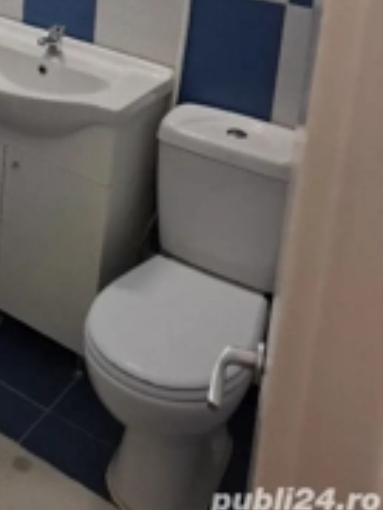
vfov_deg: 33.1
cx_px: -37
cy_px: -42
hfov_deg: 26.4
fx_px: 752
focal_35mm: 51
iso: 200
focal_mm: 5.54
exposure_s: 1/100
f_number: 1.8
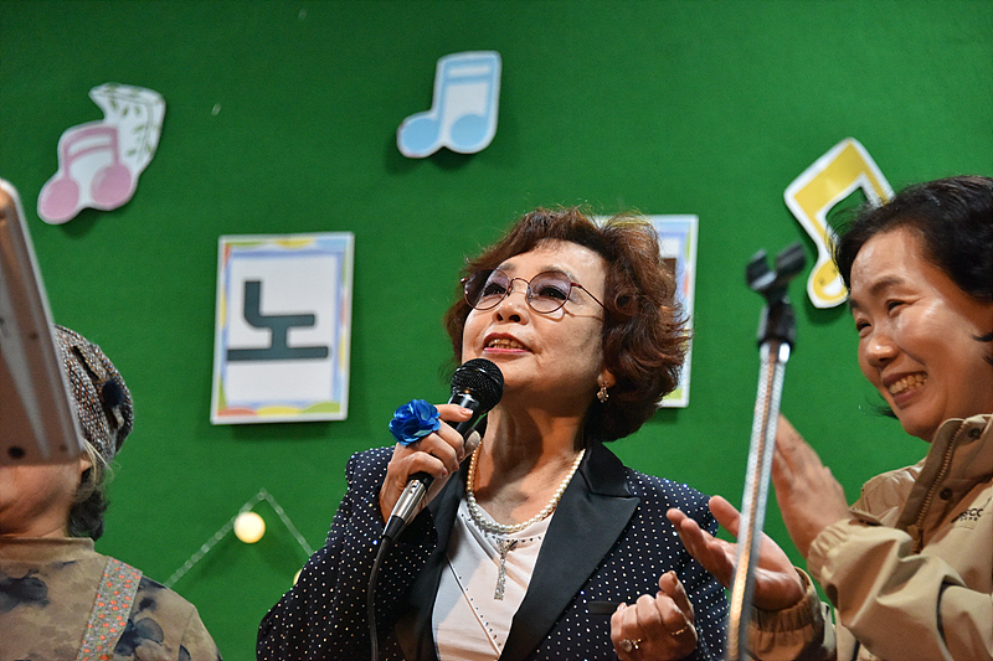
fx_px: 4136
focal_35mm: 150
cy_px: 330
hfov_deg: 13.7
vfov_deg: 9.1
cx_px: 496
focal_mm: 150
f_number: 5.6
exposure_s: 1/160
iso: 7200
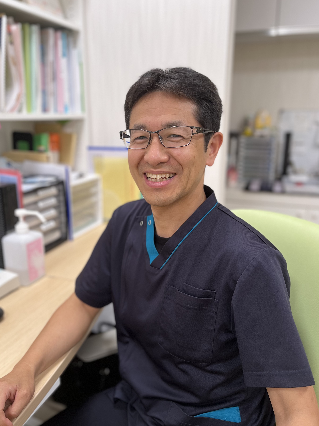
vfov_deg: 61.7
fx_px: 356
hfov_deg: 48.2
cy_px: 209
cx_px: 150
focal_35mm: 29
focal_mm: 5.1
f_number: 1.6
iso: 100
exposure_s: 1/121
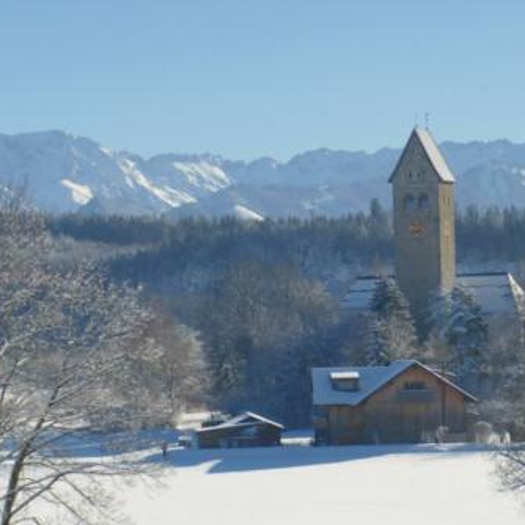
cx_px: 372
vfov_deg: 10.5
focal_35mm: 166
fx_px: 2848
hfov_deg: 10.5
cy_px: 267
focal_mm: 19.1
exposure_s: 1/800
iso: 100
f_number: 5.4
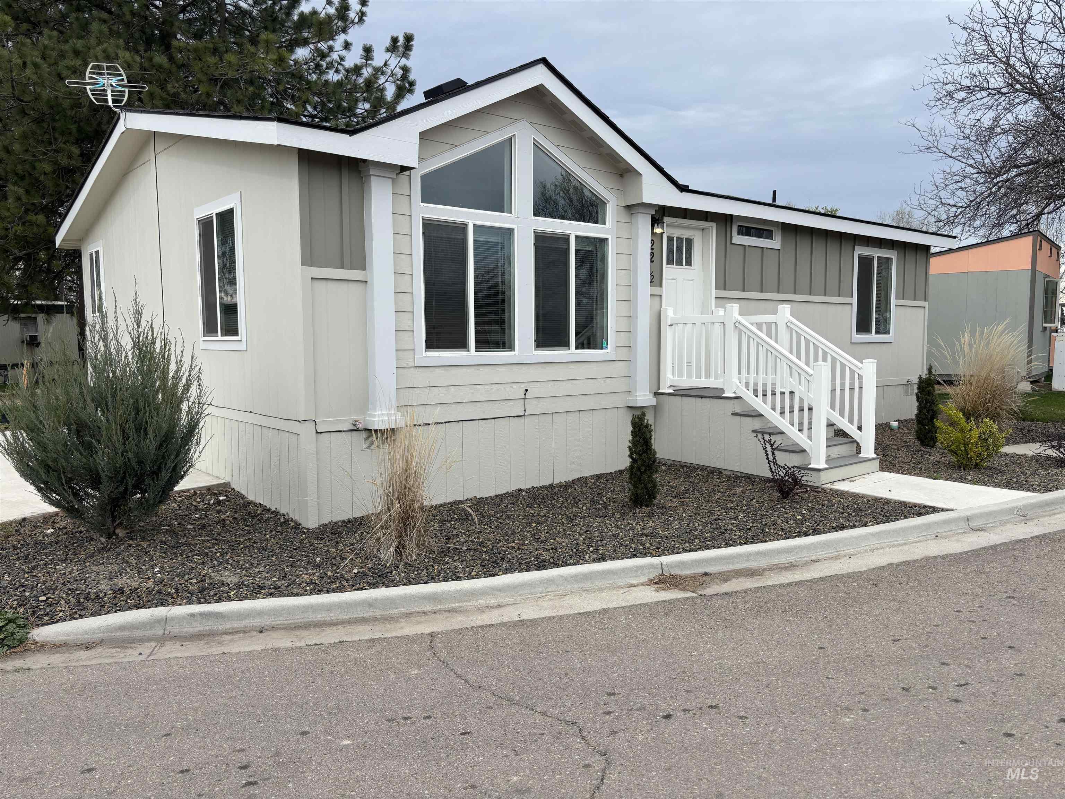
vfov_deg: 53.1
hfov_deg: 67.3
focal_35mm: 26
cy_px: 400
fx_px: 800
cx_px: 532
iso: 50
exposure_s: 1/1642
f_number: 1.6
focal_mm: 5.96
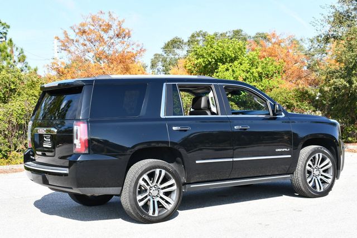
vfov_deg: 22.7
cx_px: 178
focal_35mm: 60
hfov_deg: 33.4
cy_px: 119
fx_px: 596
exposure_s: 1/250
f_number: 8
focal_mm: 30
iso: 200
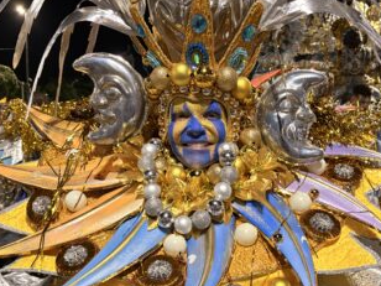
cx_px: 195
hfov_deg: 42.1
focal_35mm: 45
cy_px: 222
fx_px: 495
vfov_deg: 31.5
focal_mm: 5.96
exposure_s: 1/60
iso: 320
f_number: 1.6
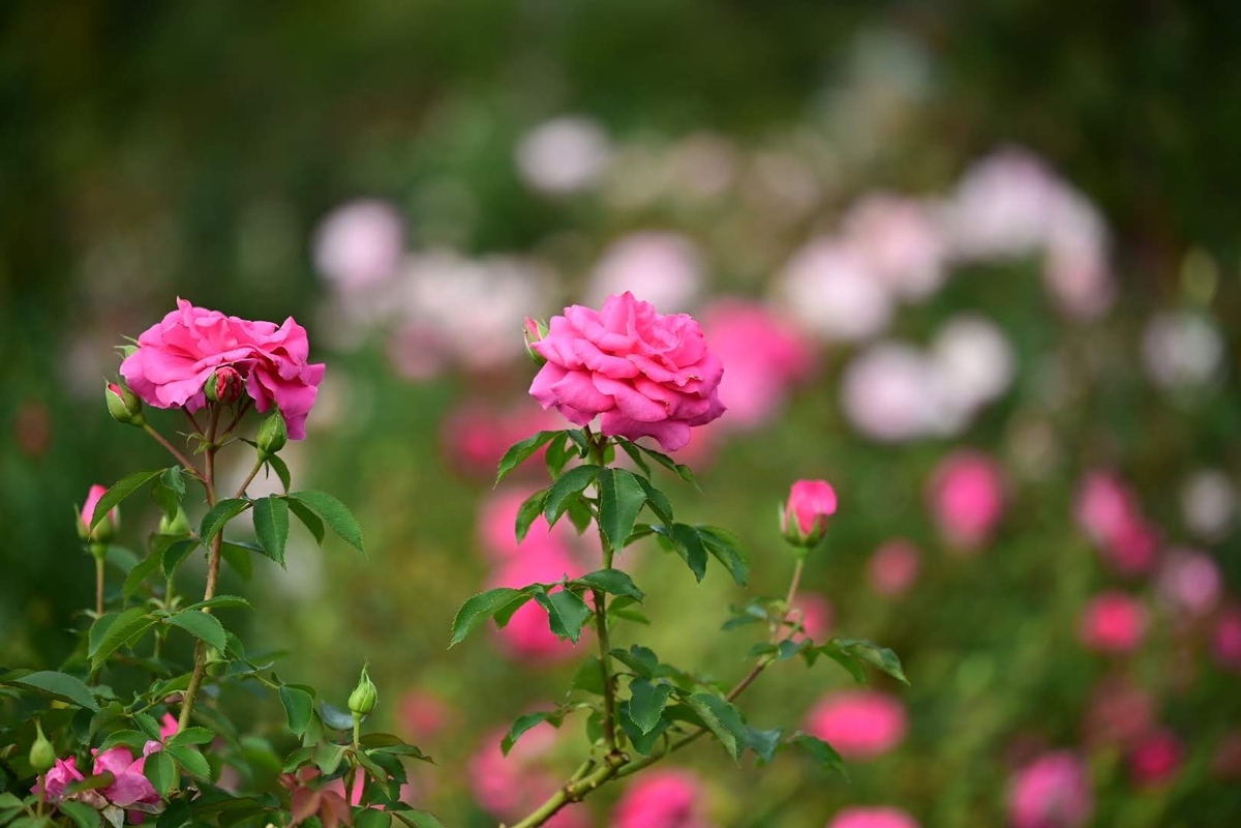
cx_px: 620
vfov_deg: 13.0
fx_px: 3619
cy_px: 414
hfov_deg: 19.5
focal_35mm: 105
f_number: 3.2
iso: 360
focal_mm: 105
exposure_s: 1/3200
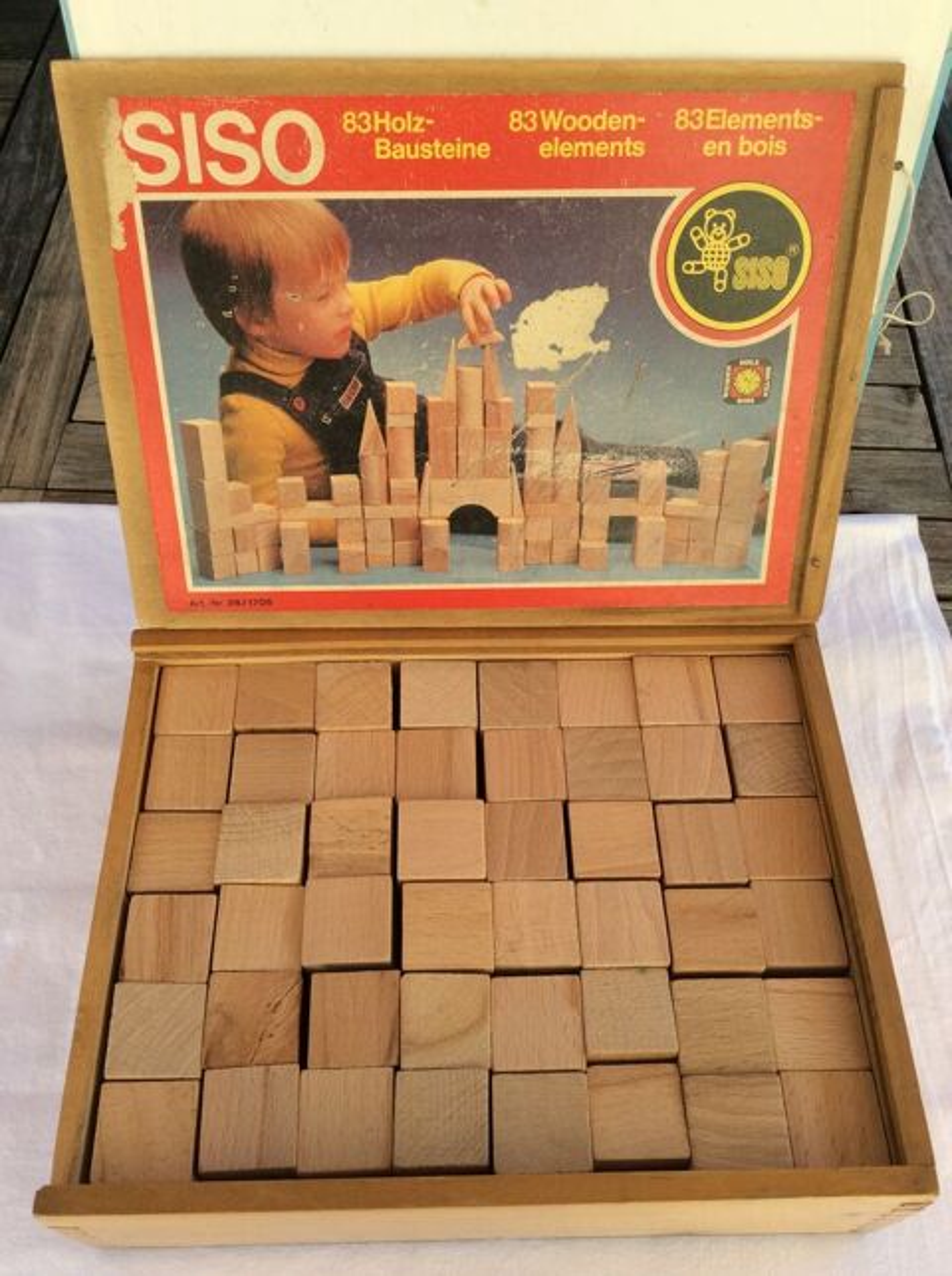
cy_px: 638
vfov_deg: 56.9
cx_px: 476
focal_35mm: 32
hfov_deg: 44.0
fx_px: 1177
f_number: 2.4
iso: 32
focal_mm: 3.3
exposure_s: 1/216
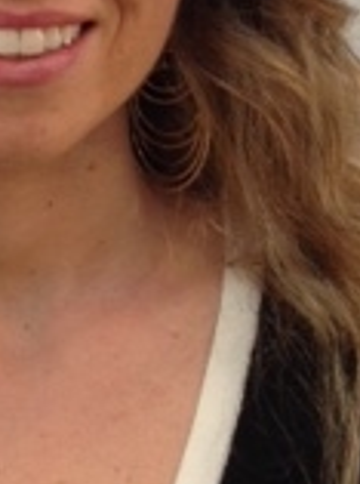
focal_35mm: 90
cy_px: -12
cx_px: 15
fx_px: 1253
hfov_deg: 16.1
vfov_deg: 21.0
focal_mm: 4.12
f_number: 2.4
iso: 80
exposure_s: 1/20
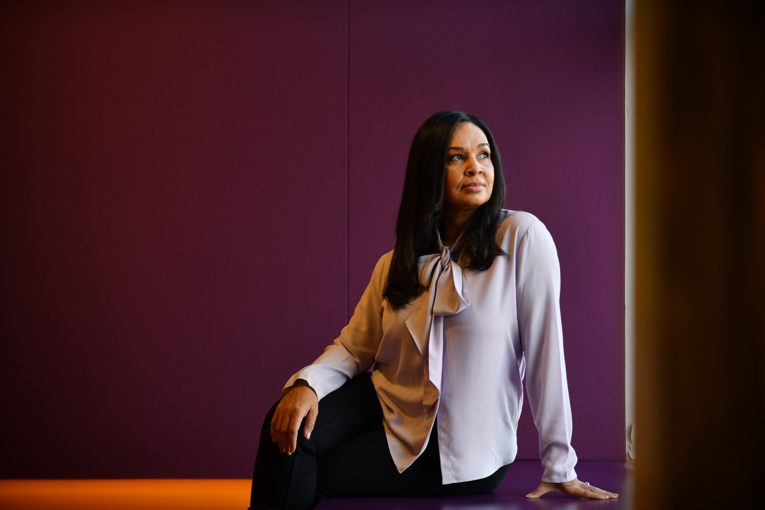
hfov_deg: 17.2
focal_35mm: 119
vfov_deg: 11.5
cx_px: 379
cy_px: 259
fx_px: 2529
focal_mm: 116
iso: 640
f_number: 2.8
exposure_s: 1/320
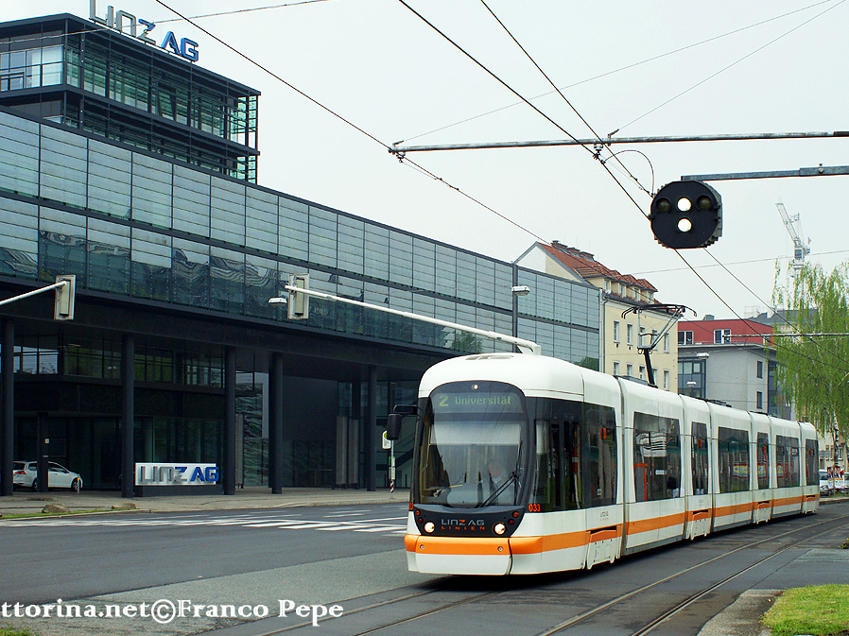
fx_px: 1411
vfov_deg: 25.4
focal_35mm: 58
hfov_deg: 33.5
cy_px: 315
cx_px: 447
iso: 400
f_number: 5.6
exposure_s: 1/500
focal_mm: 35
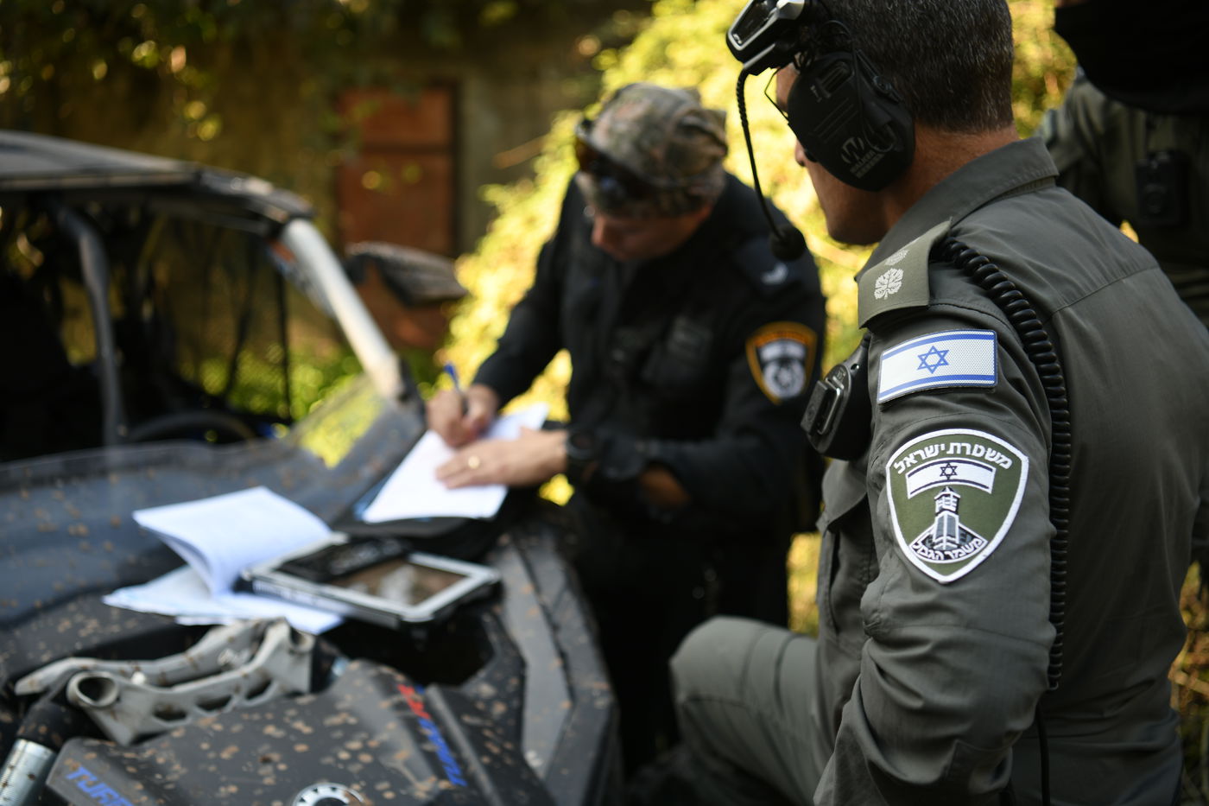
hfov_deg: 44.5
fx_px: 1477
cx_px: 604
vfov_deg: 30.5
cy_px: 403
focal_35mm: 44
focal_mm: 44
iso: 140
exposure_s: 1/250
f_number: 2.8
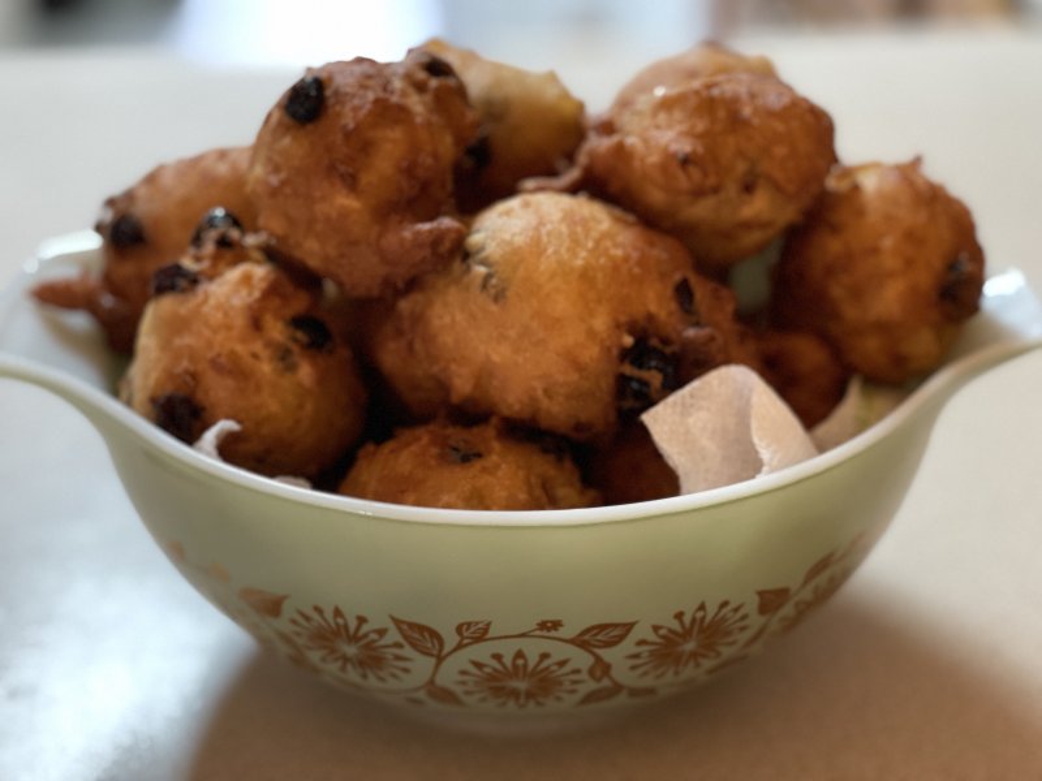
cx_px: 521
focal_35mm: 64
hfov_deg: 30.3
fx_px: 1927
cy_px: 390
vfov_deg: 22.9
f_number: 2.2
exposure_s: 1/17
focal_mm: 7.5
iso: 400
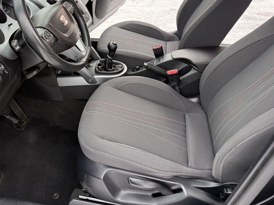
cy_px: 75
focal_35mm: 32
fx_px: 253
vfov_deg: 43.7
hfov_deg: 55.9
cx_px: 96
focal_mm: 6.76
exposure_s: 1/133
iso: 80
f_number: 1.78
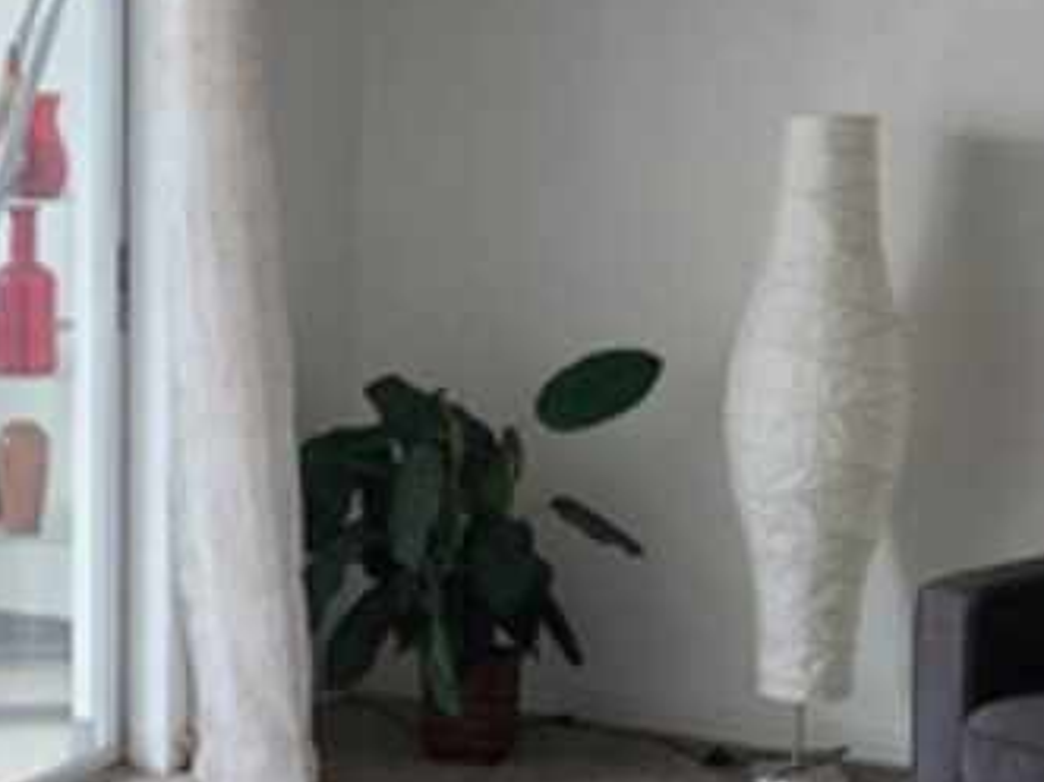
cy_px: 514
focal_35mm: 89
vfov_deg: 16.6
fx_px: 2683
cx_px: 136
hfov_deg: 21.6
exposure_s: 1/180
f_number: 1.8
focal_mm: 6.4
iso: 160
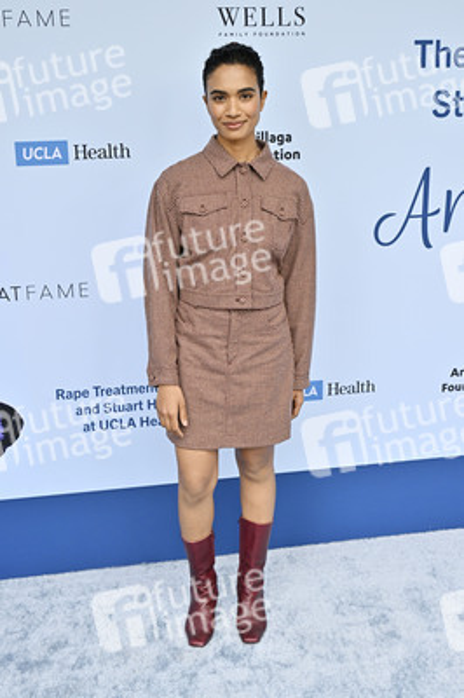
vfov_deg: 48.5
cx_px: 232
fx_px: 775
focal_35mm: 40
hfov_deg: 33.3
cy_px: 349
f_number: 6.3
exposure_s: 1/320
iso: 640
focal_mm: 40
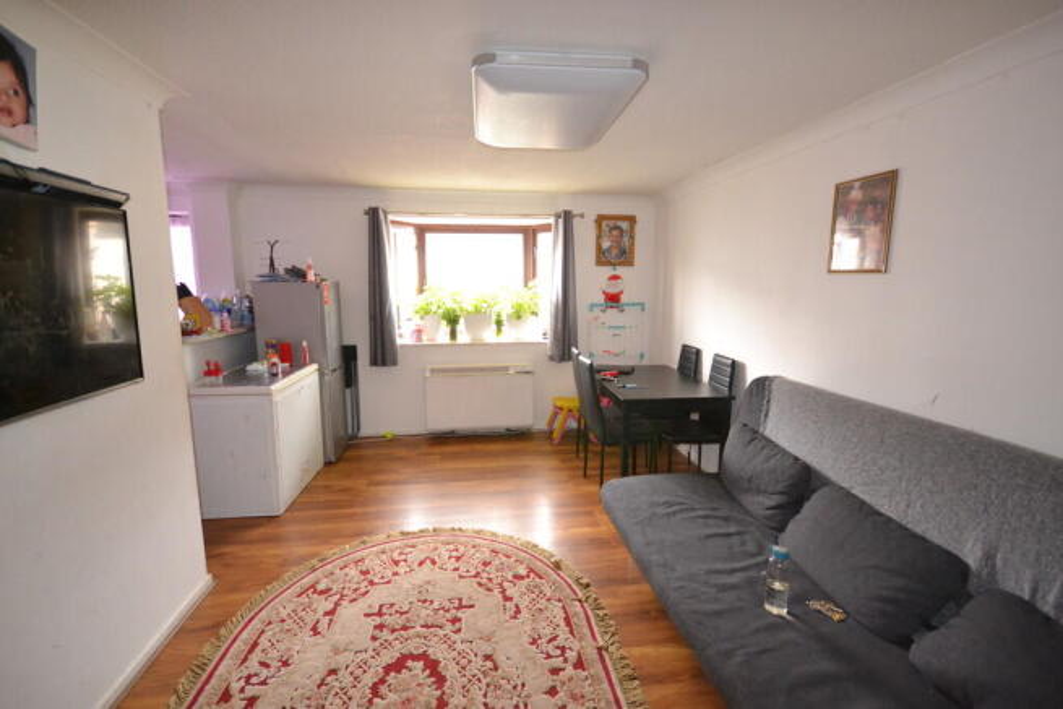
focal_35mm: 15
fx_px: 443
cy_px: 354
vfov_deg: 77.4
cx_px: 532
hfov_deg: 100.4
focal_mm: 10
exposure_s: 1/60
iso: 1600
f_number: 4
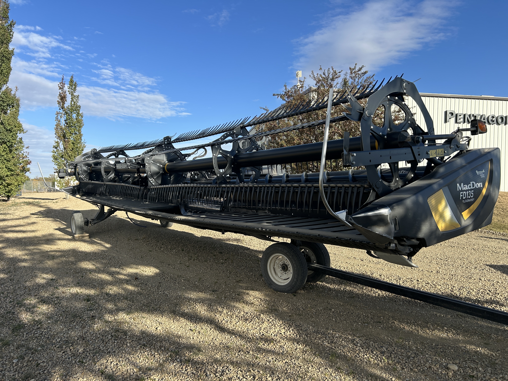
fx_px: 382
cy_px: 190
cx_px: 254
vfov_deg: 53.1
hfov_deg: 67.3
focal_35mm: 26
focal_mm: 5.7
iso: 50
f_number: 1.5
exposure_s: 1/2695
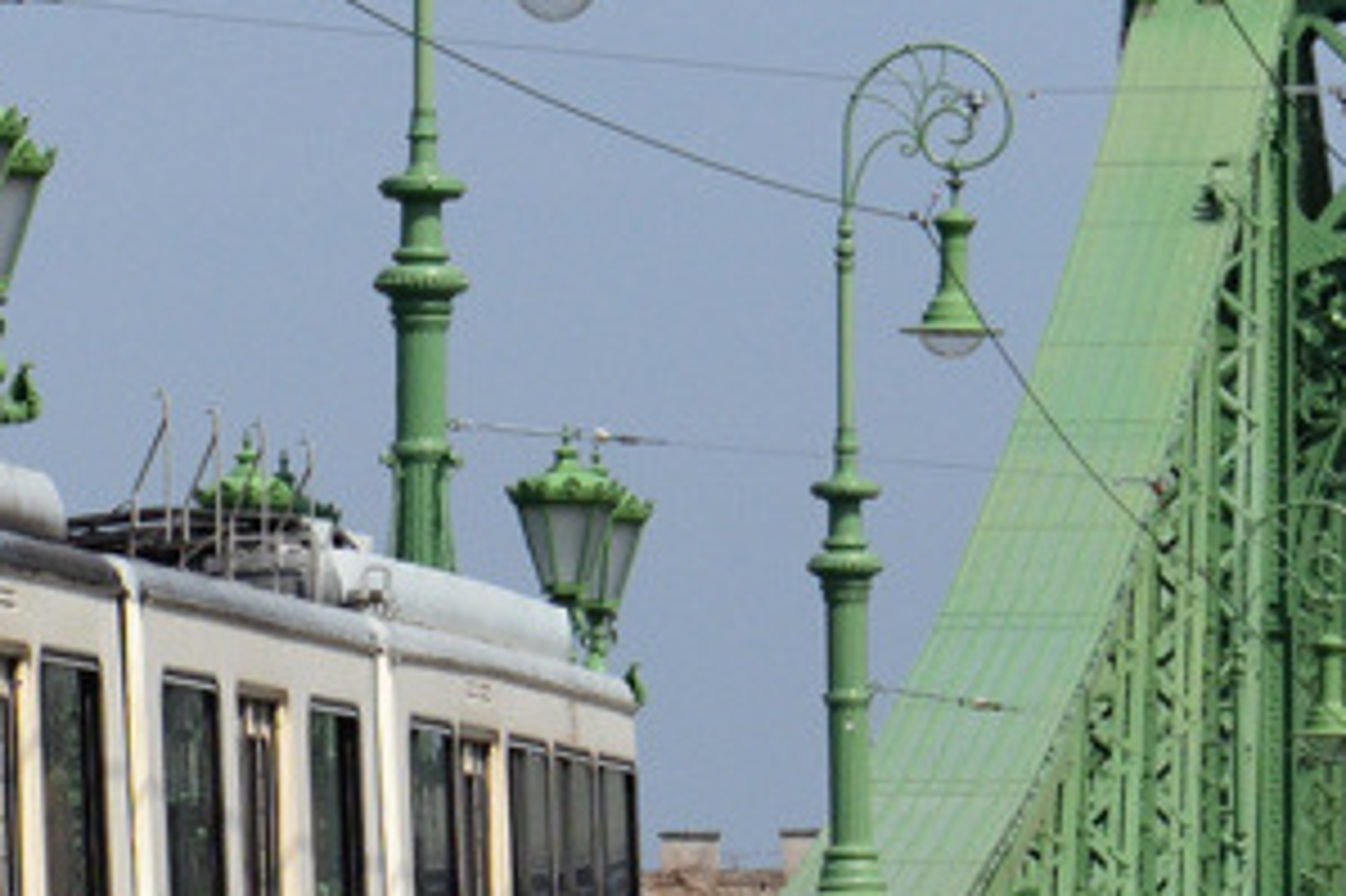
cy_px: 486
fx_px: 18011
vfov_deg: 2.8
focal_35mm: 482
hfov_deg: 4.3
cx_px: -563
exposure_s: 1/500
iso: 280
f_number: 11
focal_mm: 80
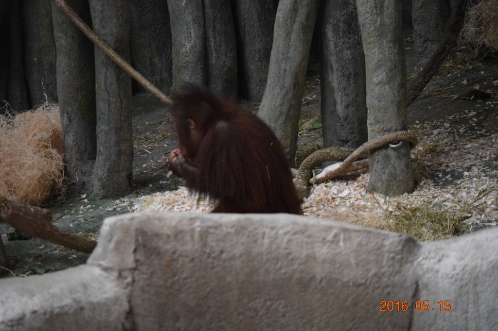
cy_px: 166
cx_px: 249
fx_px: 3008
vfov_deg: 6.3
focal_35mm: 218
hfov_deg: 9.5
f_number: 5
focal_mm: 145
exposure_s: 1/500
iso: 3200
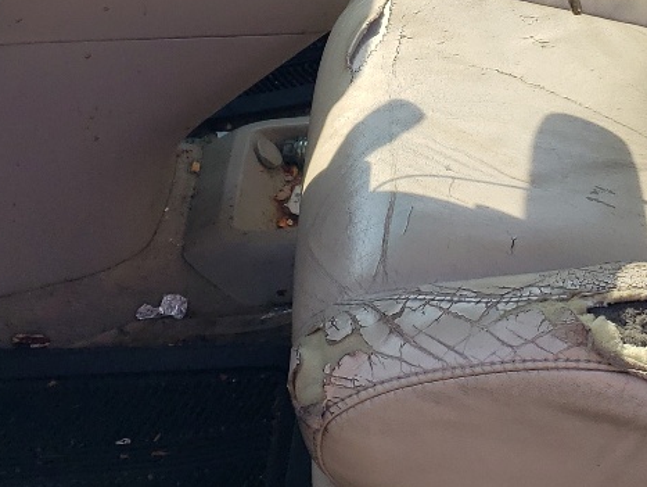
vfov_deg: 16.2
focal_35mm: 89
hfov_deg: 21.9
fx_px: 1665
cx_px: 447
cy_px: -18
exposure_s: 1/1000
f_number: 1.5
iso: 50
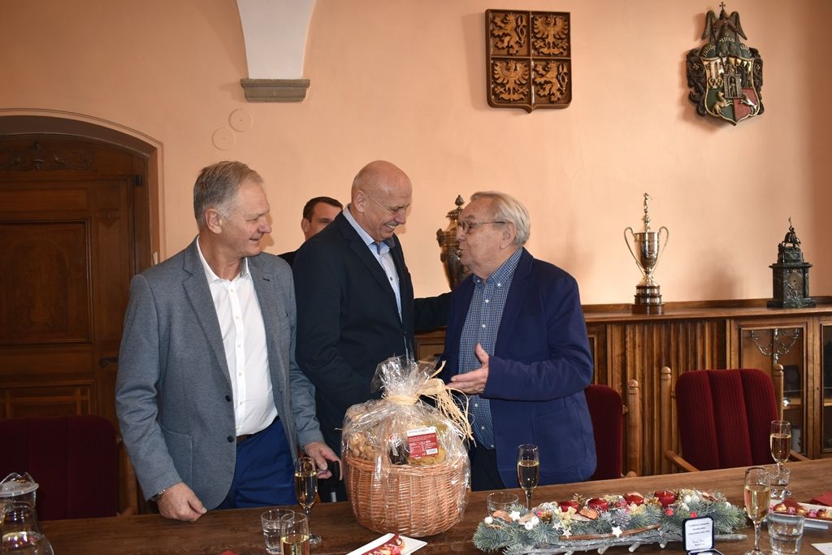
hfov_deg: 61.9
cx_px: 416
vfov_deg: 43.6
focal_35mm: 30
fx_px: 693
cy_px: 278
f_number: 4
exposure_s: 1/60
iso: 450
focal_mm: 20
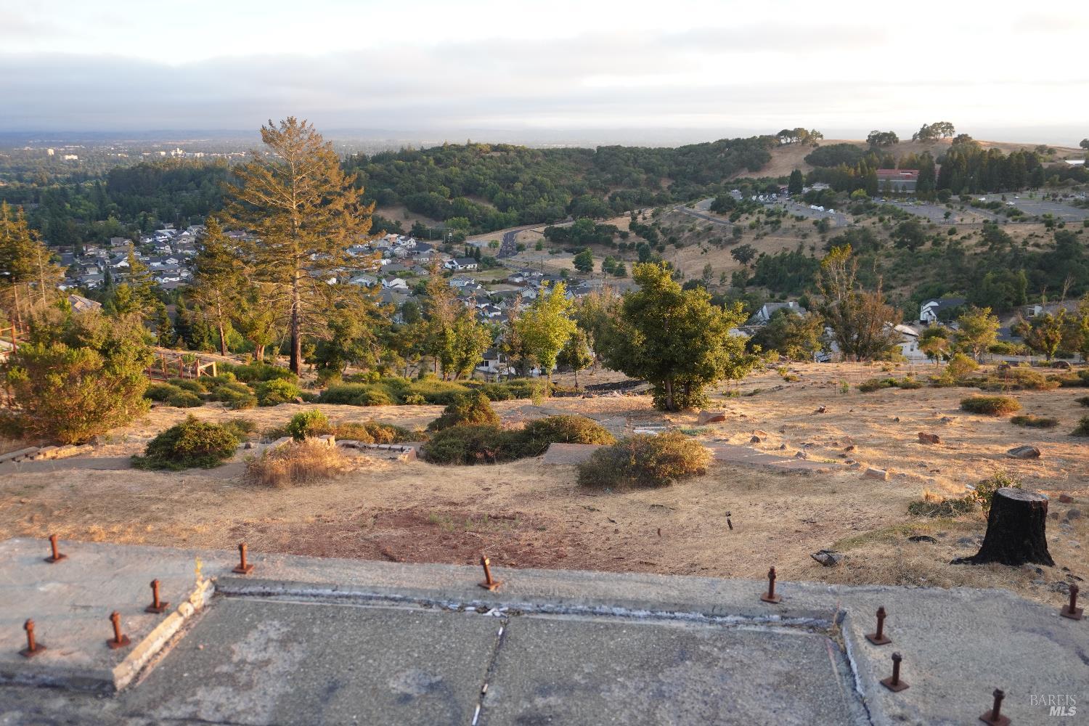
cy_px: 363
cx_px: 544
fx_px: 953
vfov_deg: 41.7
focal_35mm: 32
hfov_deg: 59.5
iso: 320
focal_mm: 21
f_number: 4
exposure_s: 1/160
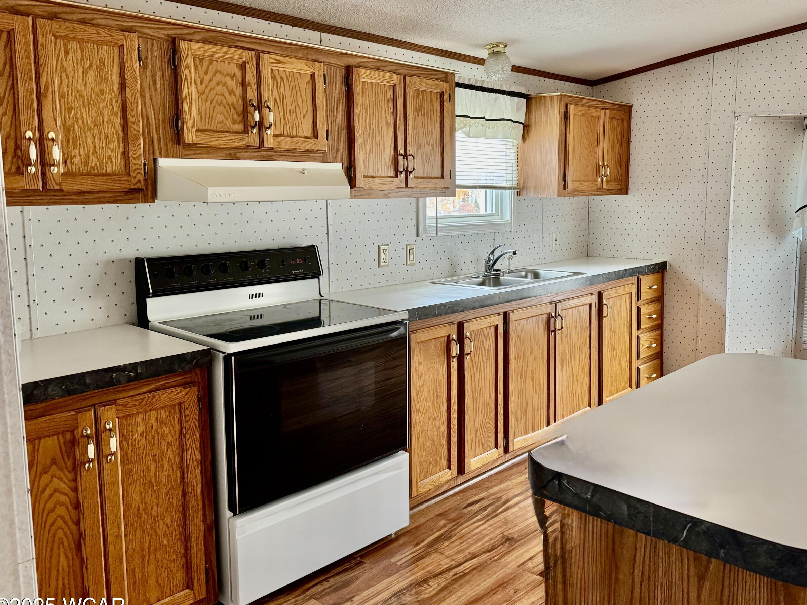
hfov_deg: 59.3
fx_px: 699
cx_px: 496
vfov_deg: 46.7
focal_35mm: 30
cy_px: 263
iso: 320
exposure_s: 1/60
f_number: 1.78
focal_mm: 6.76
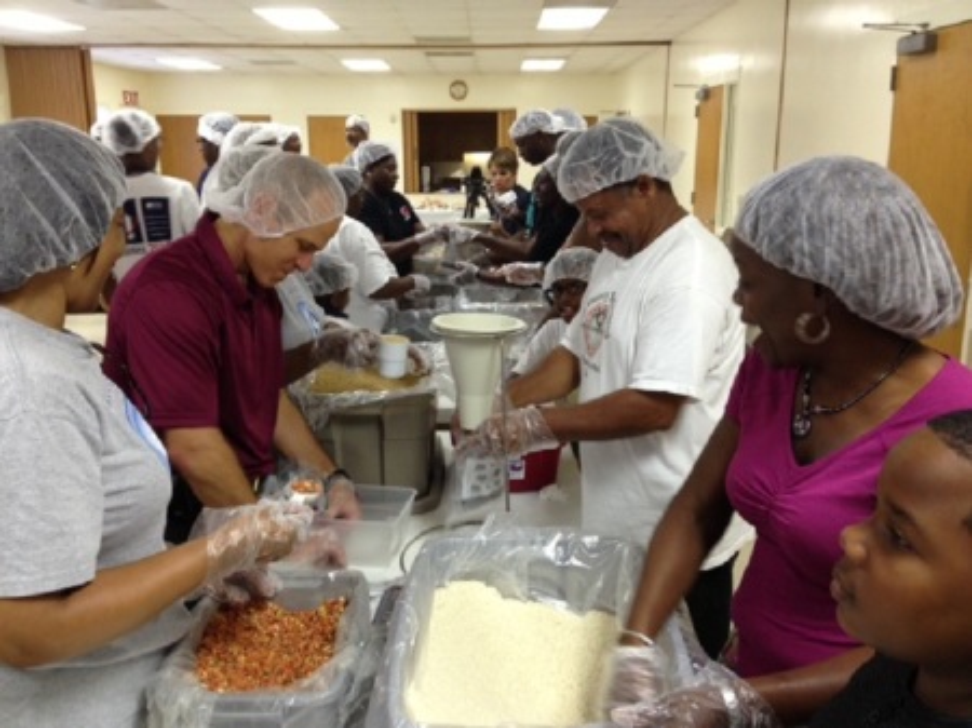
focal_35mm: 33
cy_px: 364
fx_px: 926
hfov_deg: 55.4
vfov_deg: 42.9
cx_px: 486
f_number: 2.4
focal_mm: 4.13
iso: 125
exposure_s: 1/20
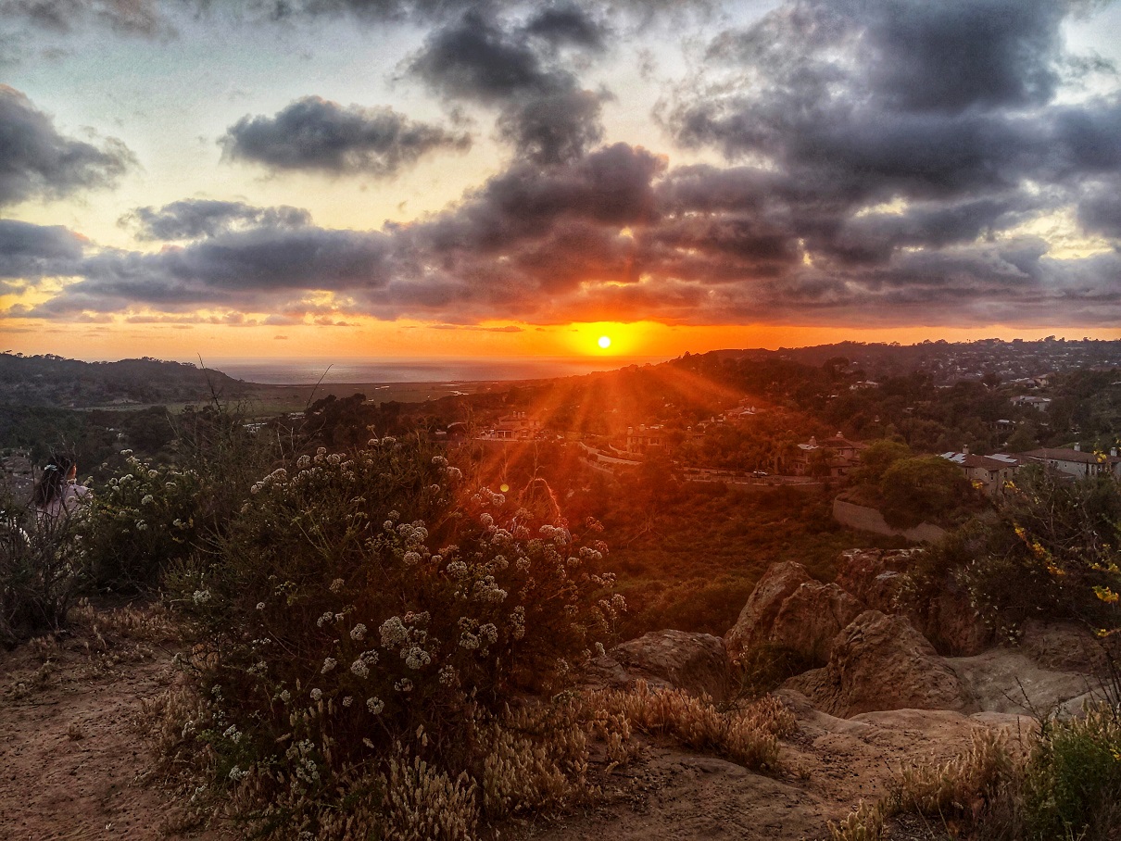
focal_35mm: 28
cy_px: 420
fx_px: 907
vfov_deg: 49.8
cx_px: 560
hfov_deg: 63.4
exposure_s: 1/162
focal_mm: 3.99
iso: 20
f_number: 1.8
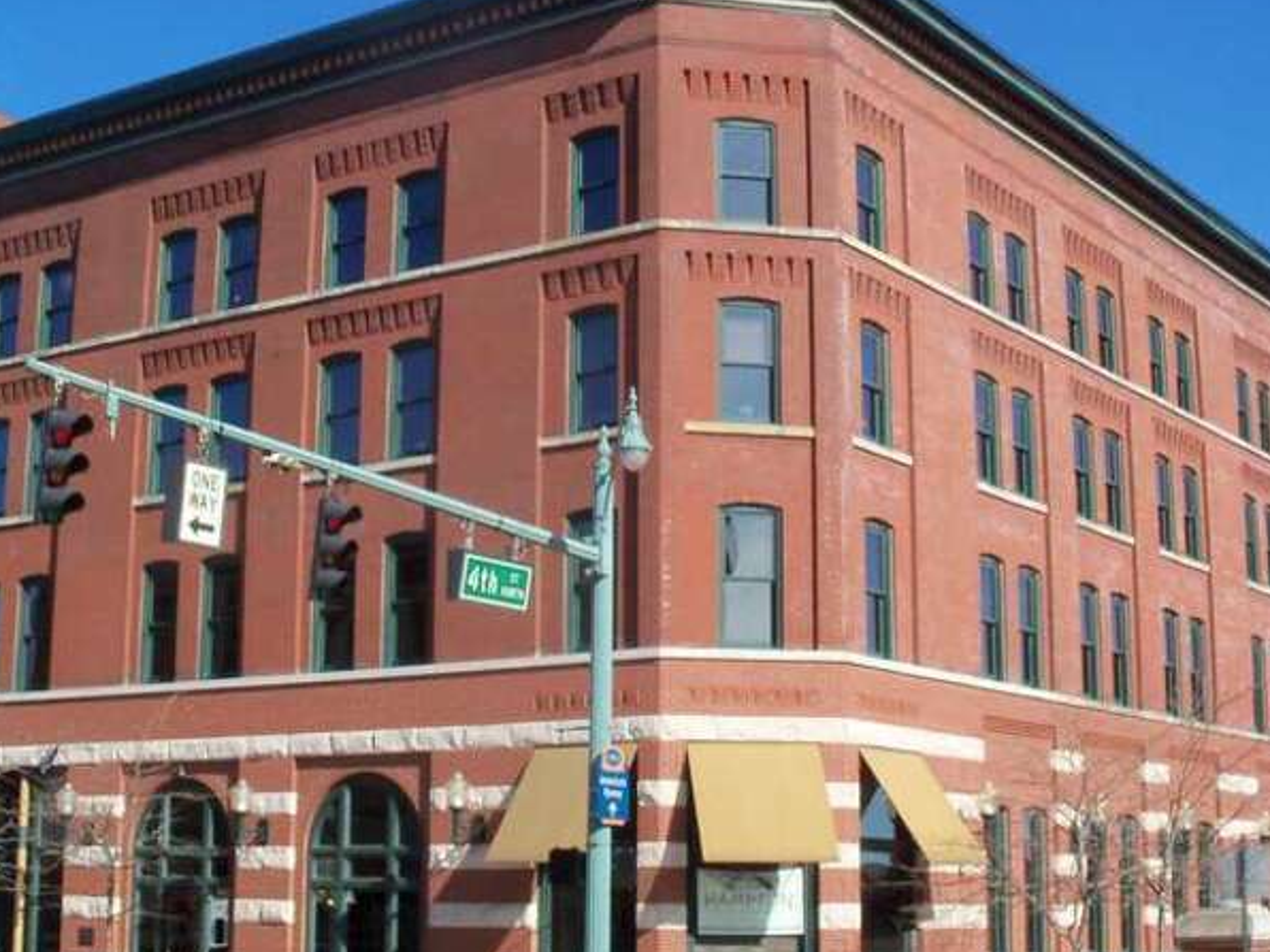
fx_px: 1724
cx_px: 637
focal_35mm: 47
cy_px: 513
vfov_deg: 30.9
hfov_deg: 40.4
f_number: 5.5
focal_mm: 6.3
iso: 80
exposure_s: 1/320
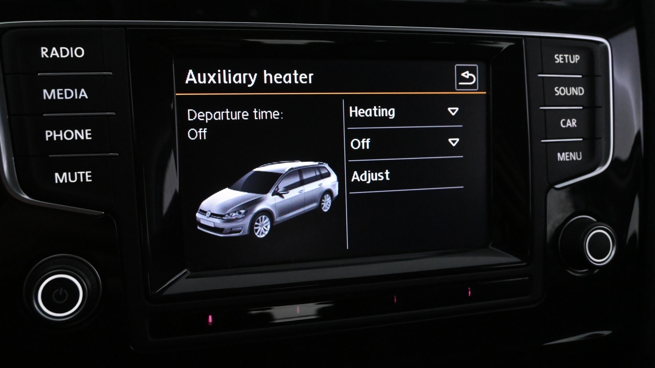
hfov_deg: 55.6
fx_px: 622
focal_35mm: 36
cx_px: 326
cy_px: 183
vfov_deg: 33.0
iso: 6400
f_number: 5.6
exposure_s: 1/100
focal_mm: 22.5
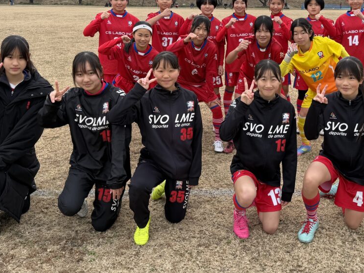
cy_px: 99
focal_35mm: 33
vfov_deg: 42.6
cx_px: 184
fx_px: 347
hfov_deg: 55.3
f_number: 1.78
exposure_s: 1/888
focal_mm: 6.76
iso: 100
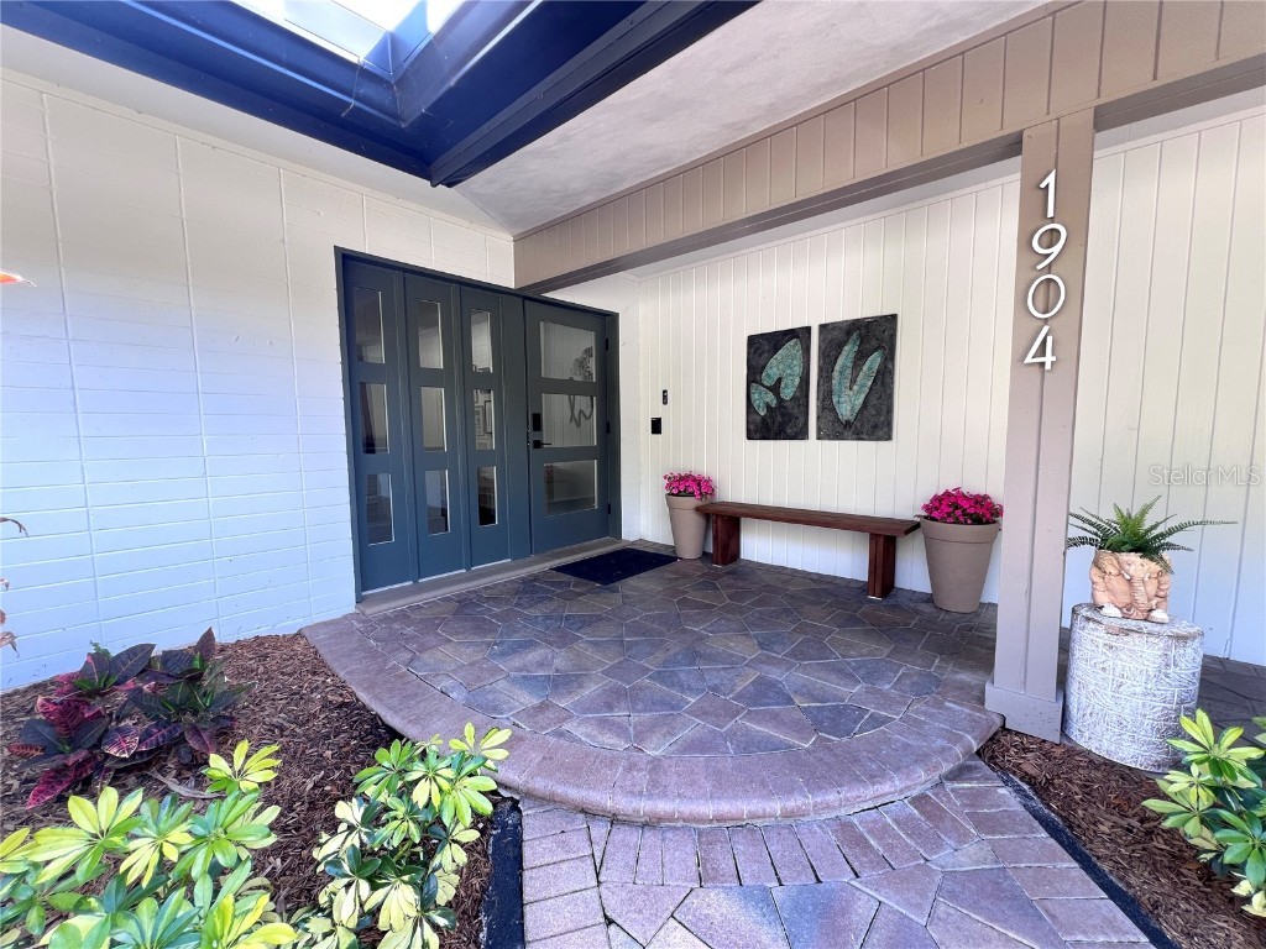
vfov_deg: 89.9
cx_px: 633
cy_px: 474
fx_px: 475
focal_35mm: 13
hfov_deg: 106.2
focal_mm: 1.57
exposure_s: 1/99
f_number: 1.8
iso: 64
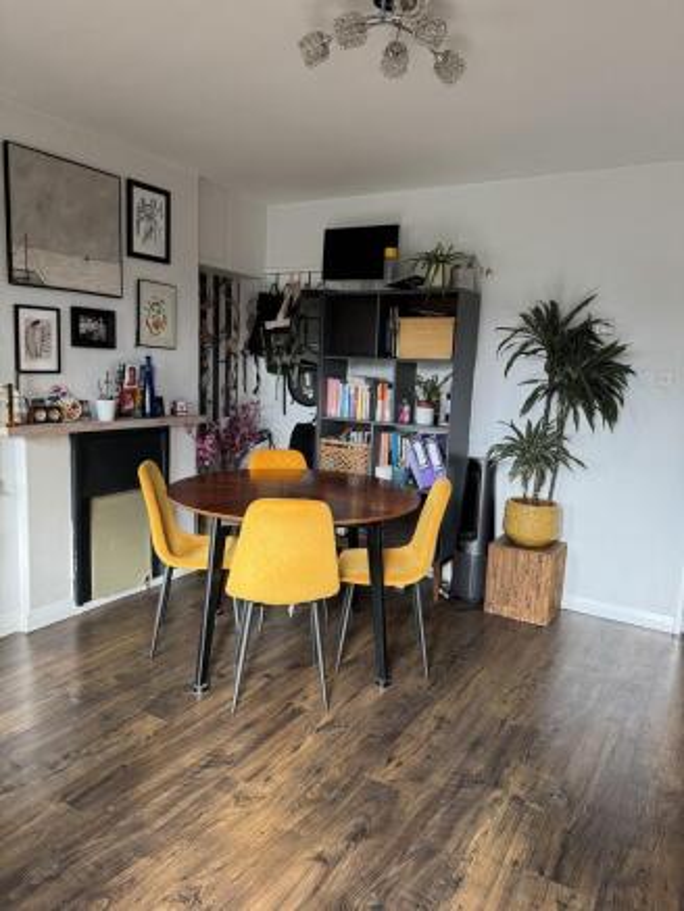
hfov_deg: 56.8
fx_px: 632
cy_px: 456
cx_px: 342
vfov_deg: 71.6
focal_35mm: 24
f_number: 1.78
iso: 200
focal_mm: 6.76
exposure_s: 1/121
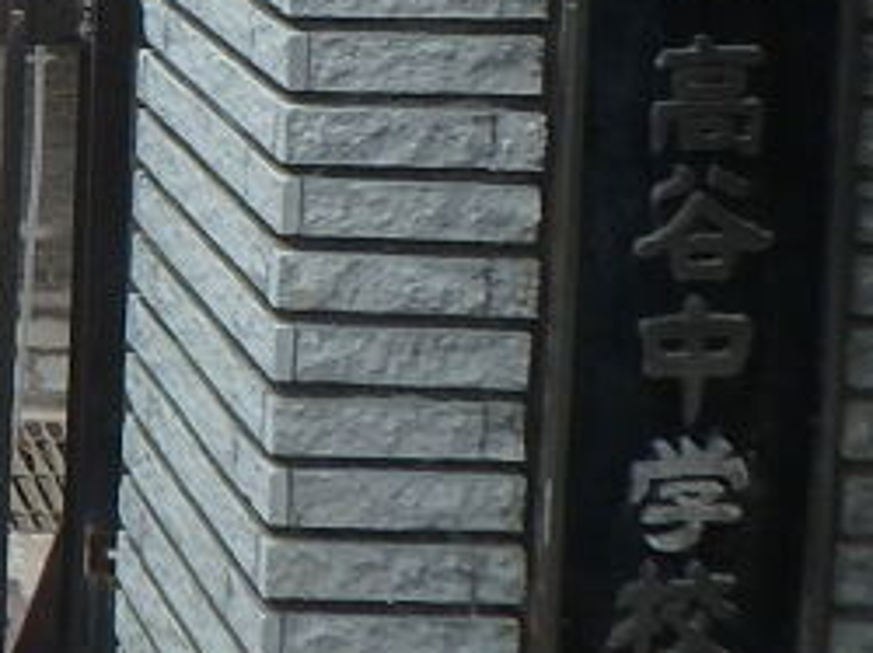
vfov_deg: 15.9
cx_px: -688
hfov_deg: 18.9
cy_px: -482
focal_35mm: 80
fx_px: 2016
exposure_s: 1/200
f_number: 3.5
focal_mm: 3.7
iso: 125
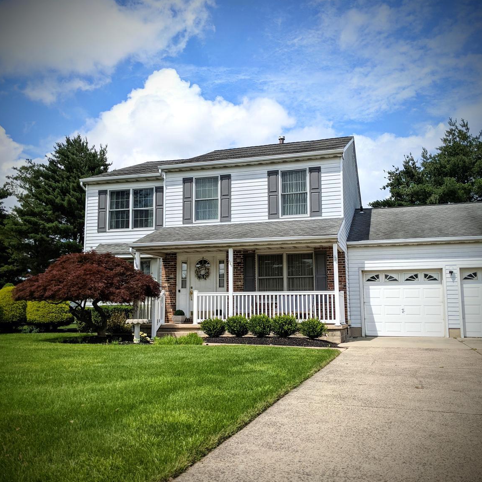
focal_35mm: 32
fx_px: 504
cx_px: 241
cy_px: 241
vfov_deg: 51.1
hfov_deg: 51.1
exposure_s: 1/5882
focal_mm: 4.38
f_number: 1.73
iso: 67
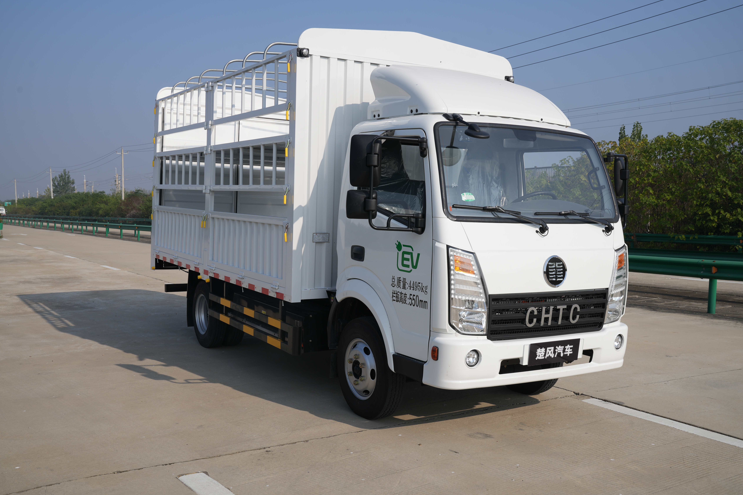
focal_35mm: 36
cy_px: 243
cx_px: 376
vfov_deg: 36.9
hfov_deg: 53.1
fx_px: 743
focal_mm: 35
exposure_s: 1/250
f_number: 9
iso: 100
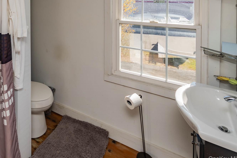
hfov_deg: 71.6
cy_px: 42
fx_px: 151
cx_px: 63
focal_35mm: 23
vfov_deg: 52.9
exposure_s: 1/160
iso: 100
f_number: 4
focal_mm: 10
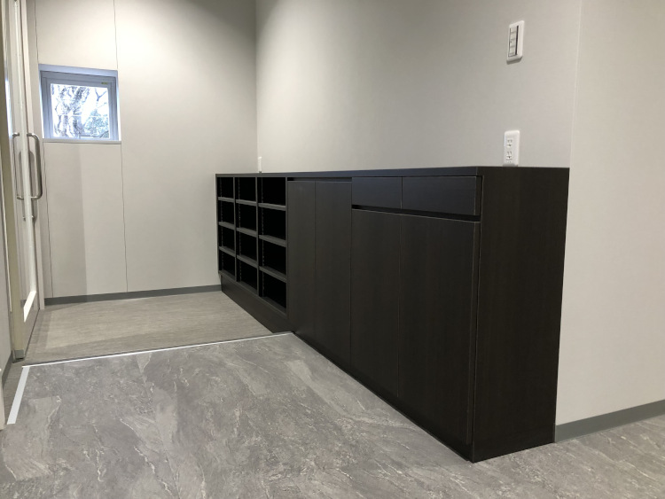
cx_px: 332
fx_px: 538
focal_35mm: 28
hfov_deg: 63.4
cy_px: 250
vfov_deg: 49.8
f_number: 1.8
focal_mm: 3.99
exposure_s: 1/15
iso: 40
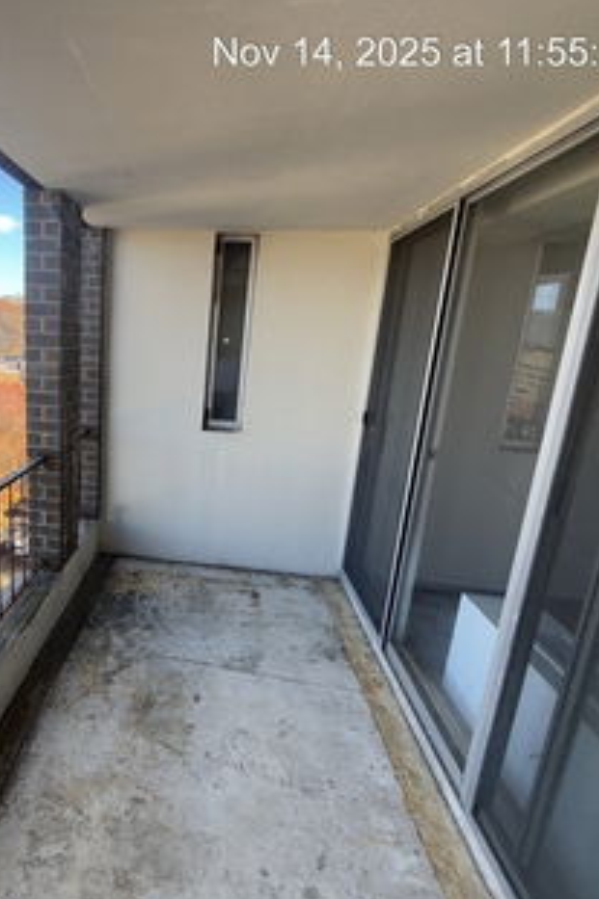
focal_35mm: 20
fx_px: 500
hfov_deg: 57.7
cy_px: 454
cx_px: 129
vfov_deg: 84.0
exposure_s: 1/201
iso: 16
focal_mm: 2.22
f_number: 2.2
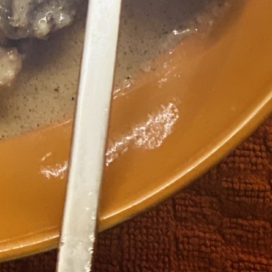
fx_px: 1840
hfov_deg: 8.3
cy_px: -284
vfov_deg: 8.0
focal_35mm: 207
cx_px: -116
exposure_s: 1/40
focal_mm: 6
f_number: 2
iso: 250
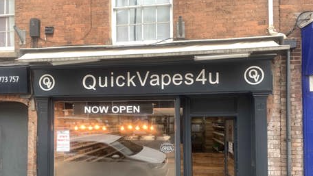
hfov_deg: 66.0
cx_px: 158
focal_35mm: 29
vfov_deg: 39.9
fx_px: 241
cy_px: 114
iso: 25
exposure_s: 1/122
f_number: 1.8
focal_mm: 4.25
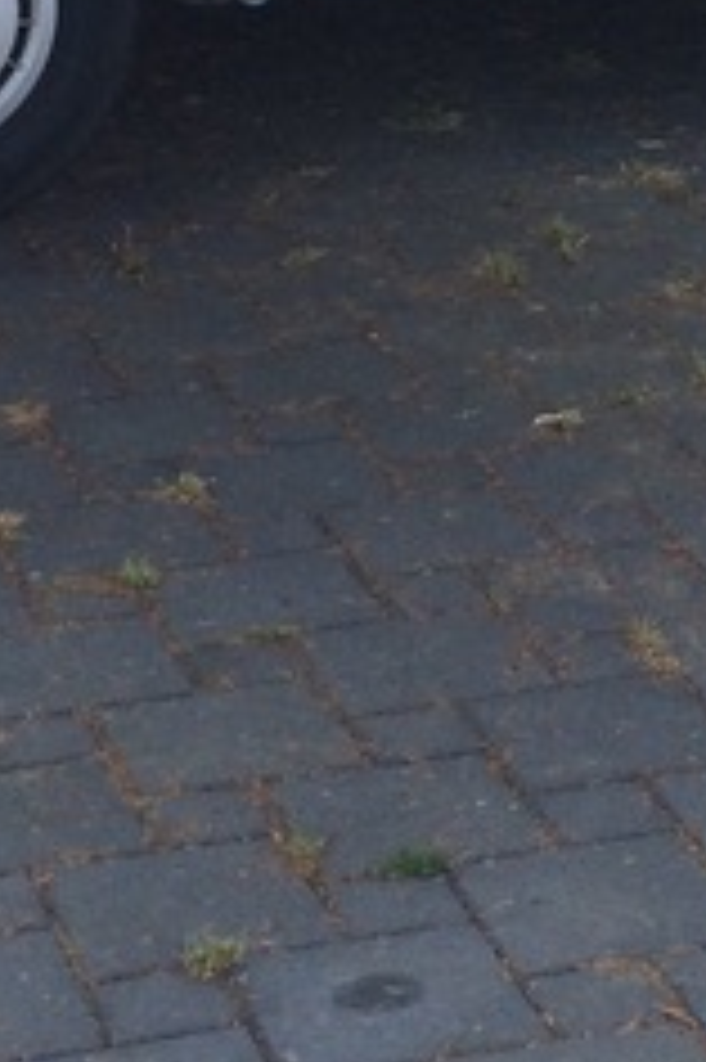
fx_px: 3859
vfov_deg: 14.7
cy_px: -495
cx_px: 773
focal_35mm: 131
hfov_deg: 10.3
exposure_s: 1/120
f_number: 2.2
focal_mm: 4.15
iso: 40
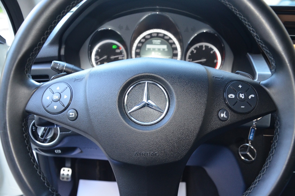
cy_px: 98
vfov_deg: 41.5
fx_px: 258
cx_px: 148
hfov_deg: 59.6
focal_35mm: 32
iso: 1100
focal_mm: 21
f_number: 3.8
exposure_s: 1/60
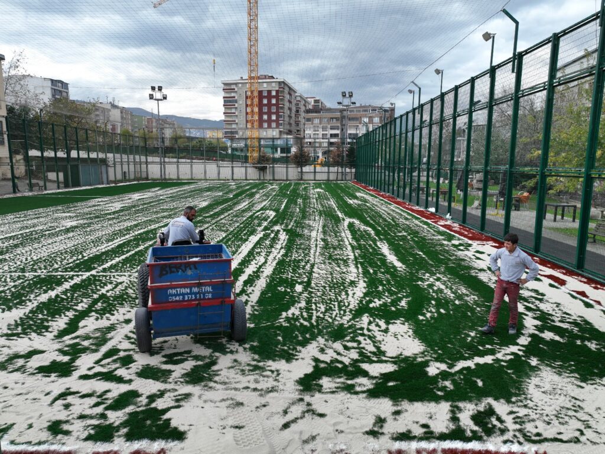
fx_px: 419
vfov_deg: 56.8
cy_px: 227
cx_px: 302
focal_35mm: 24
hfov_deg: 71.6
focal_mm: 12.29
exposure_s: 1/500
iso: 100
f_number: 2.8
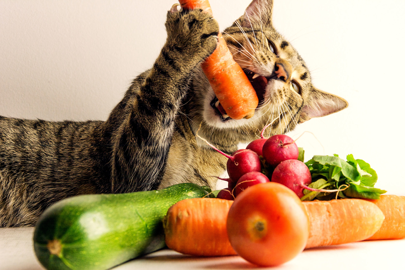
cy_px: 135
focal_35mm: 105
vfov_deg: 13.0
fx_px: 1181
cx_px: 202
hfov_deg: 19.5
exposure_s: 1/125
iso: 250
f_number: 9
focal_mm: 70
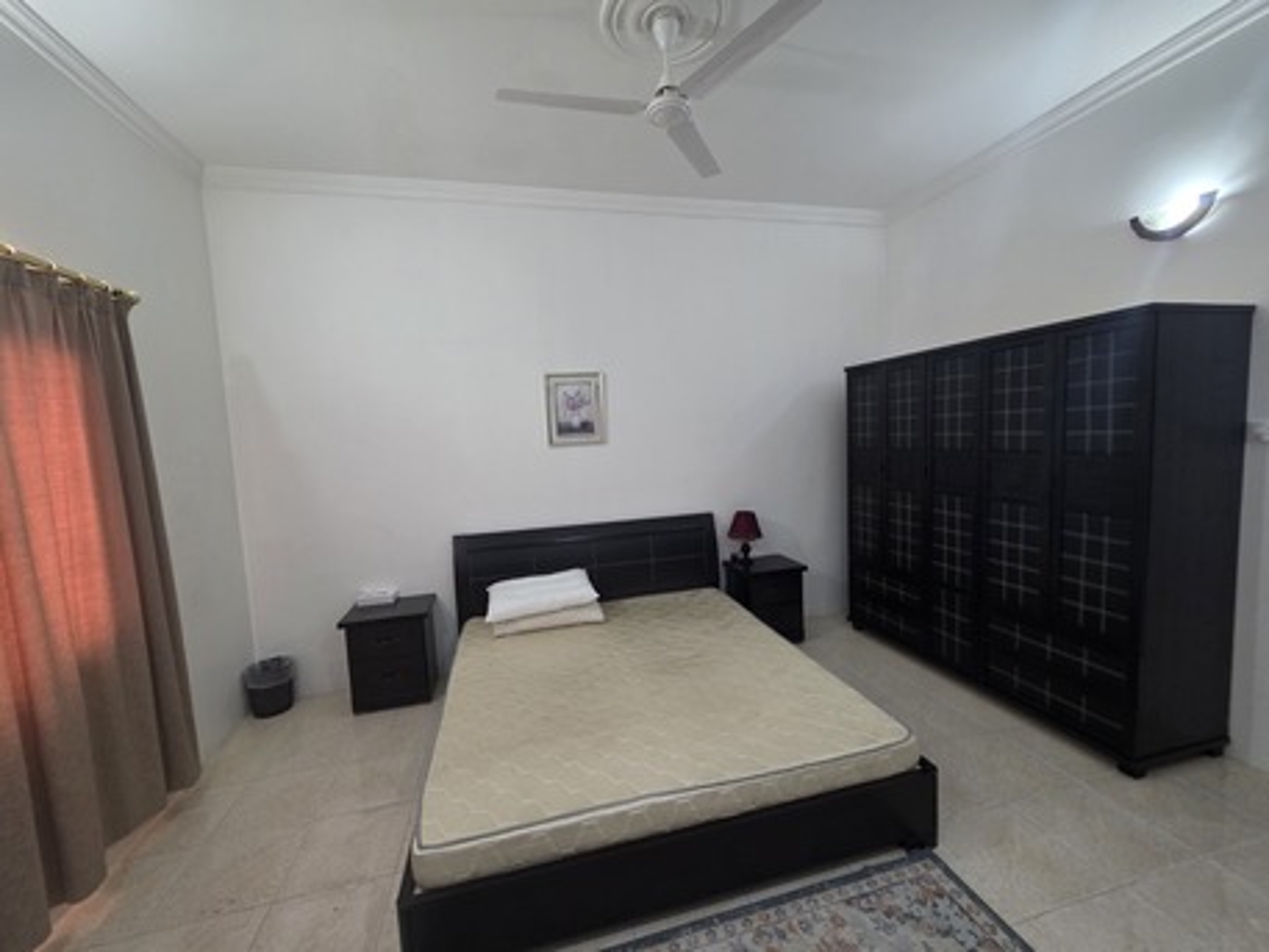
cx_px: 634
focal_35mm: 13
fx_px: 477
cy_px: 476
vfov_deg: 89.9
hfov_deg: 106.2
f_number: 1.9
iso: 400
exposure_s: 1/50
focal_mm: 2.2
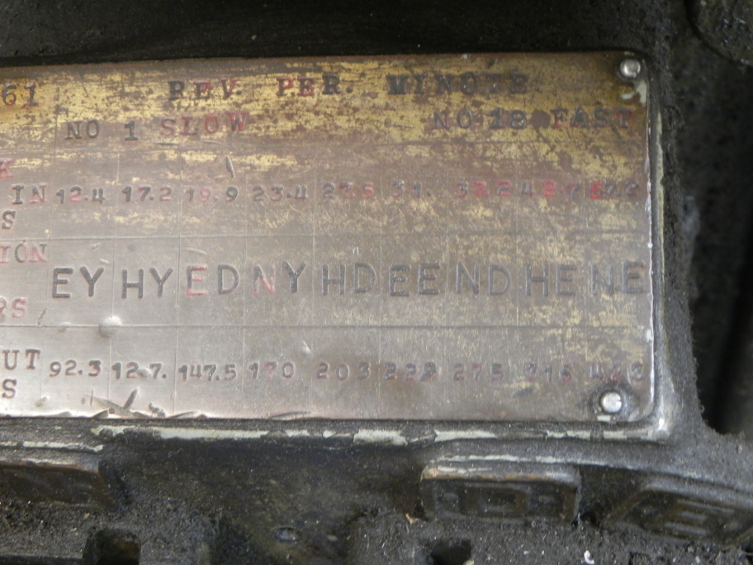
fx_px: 1262
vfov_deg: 25.2
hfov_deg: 33.2
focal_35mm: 58
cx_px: 376
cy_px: 282
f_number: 3.5
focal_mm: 10.3
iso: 400
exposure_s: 1/9.2
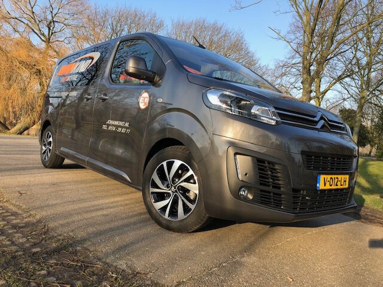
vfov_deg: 49.7
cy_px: 144
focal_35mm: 28
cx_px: 192
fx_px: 310
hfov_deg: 63.4
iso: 20
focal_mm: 4
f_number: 1.8
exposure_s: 1/480
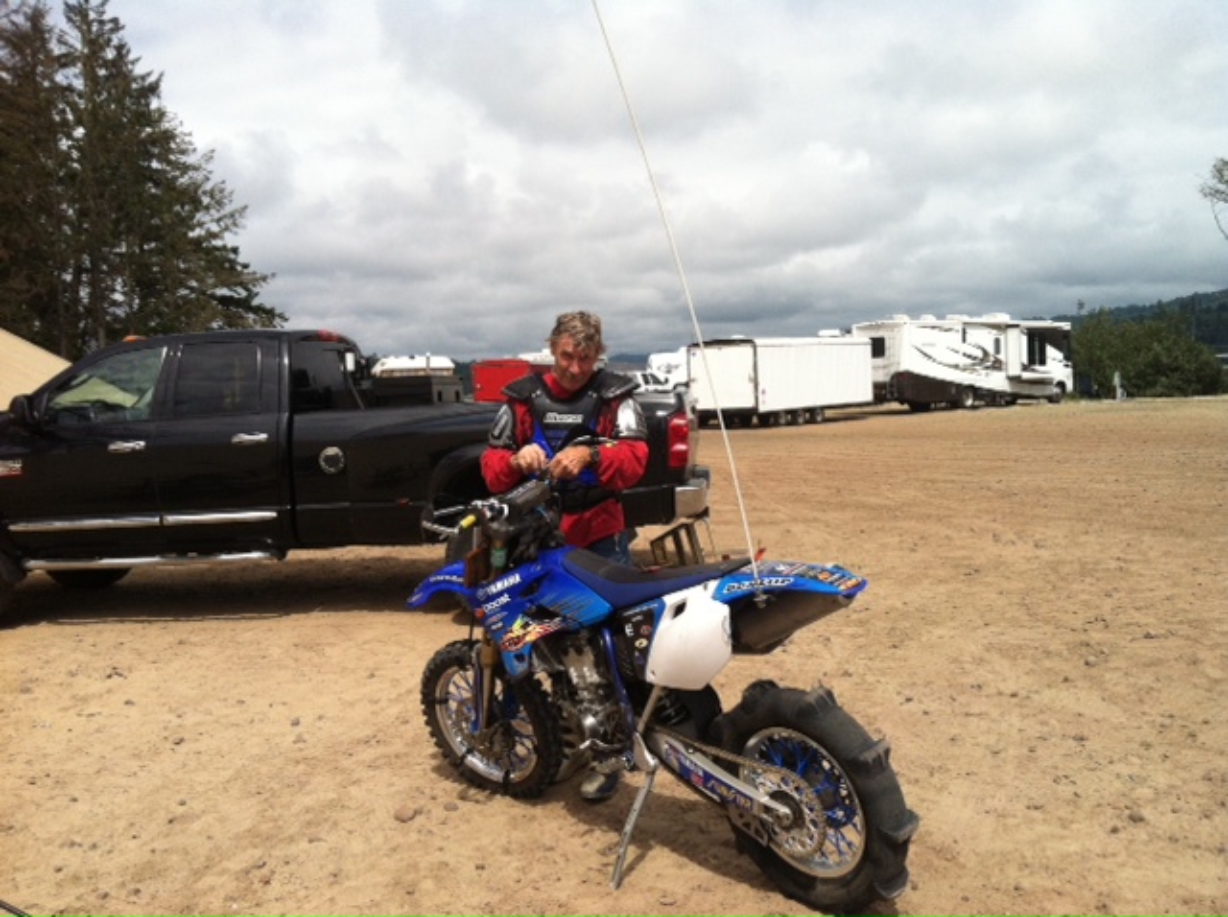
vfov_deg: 40.6
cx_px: 614
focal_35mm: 35
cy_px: 458
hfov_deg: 52.7
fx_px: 1240
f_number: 2.8
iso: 80
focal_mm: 3.85
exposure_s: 1/2000
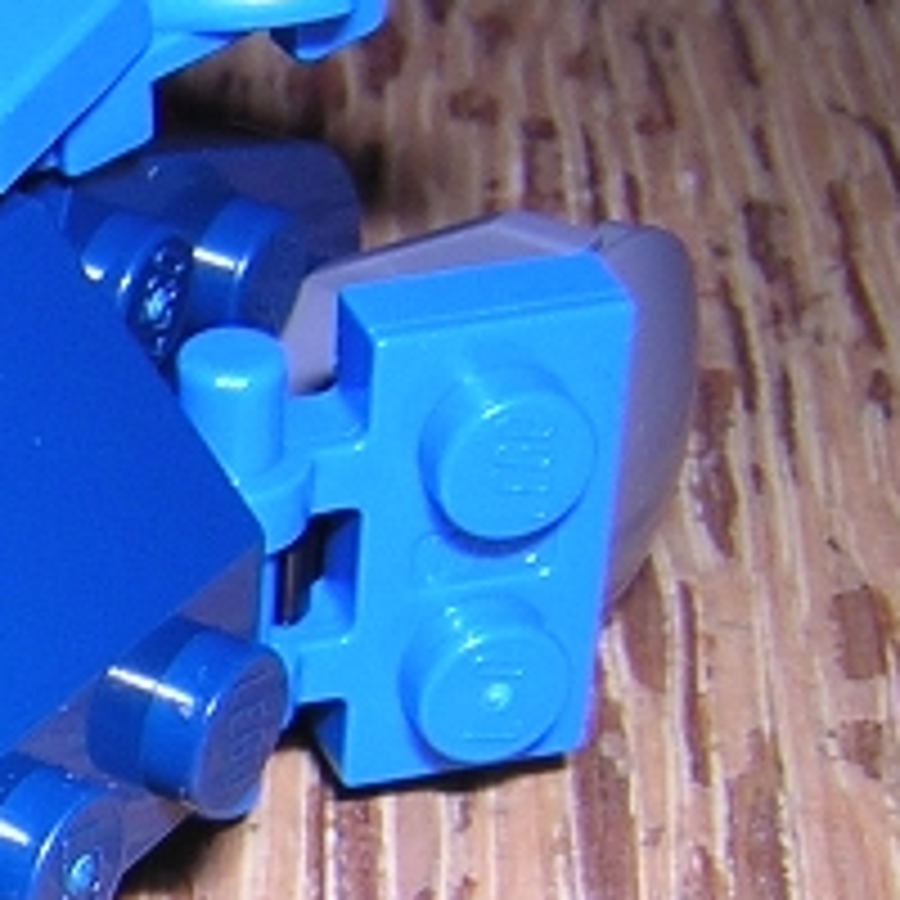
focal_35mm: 127
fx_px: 3736
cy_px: 760
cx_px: -675
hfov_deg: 12.6
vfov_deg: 13.6
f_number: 5.2
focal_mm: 4.7
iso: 100
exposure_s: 1/60.1
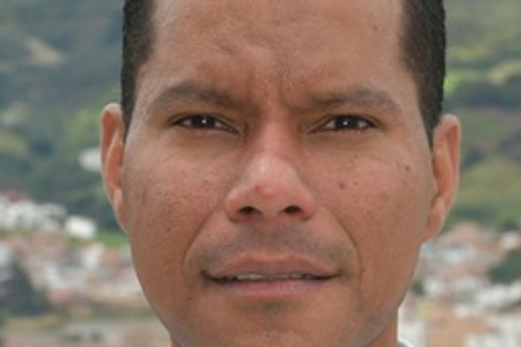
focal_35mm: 351
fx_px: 5079
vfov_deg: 3.9
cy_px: 321
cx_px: 280
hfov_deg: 5.9
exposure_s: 1/250
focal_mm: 56
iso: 100
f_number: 11
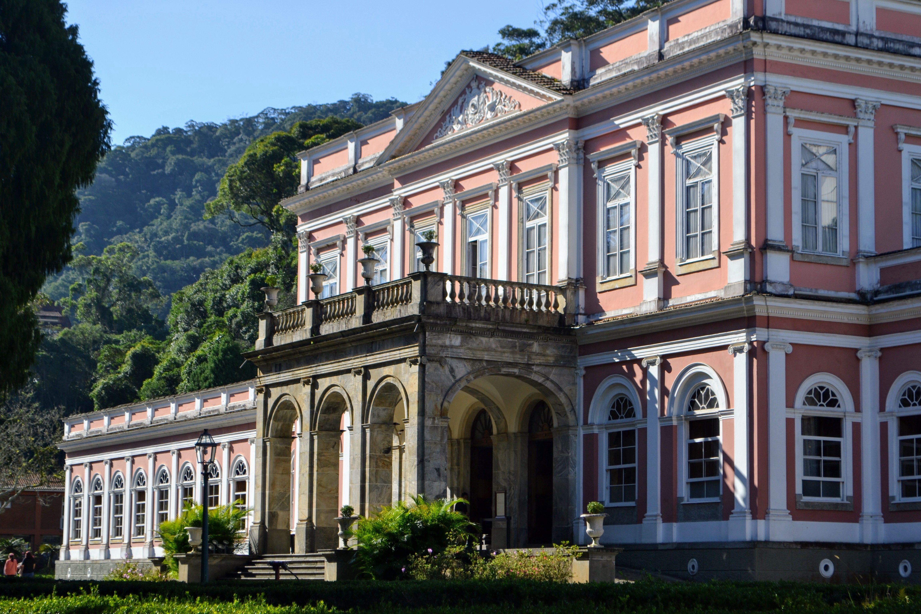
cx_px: 460
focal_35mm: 82
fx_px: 2110
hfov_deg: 24.6
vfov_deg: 16.6
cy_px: 307
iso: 100
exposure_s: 1/250
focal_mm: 55
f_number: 7.1
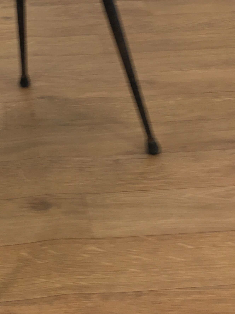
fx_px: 597
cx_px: 30
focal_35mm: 66
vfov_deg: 27.0
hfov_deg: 21.8
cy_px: -30
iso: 40
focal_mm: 4.15
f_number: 2.2
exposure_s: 1/33
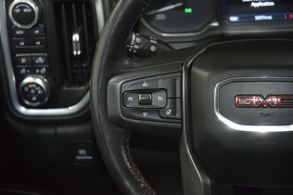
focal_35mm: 105
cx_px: 146
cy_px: 98
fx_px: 855
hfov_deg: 19.5
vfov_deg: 13.0
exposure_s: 1/25
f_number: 4.5
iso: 2200
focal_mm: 70
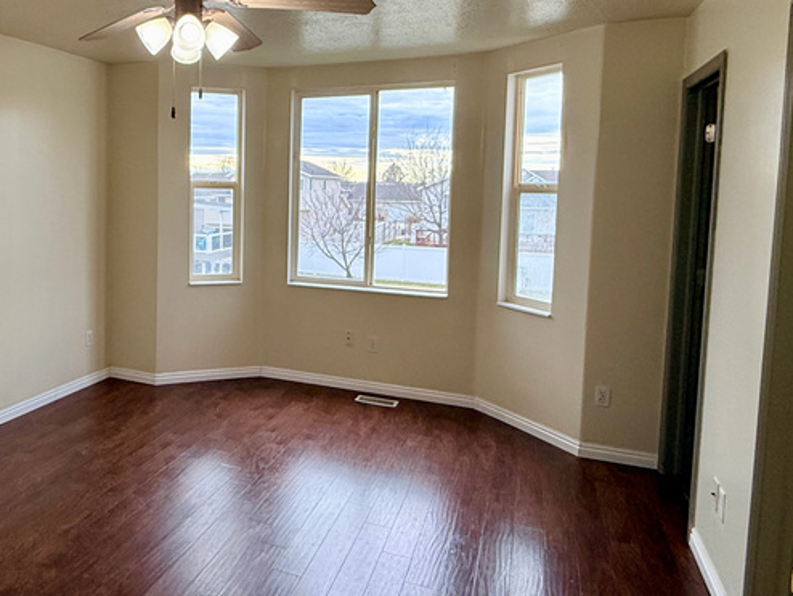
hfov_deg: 59.1
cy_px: 239
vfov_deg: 48.0
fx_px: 665
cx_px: 220
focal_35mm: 29
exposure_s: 1/120
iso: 125
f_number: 2.2
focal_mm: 2.22
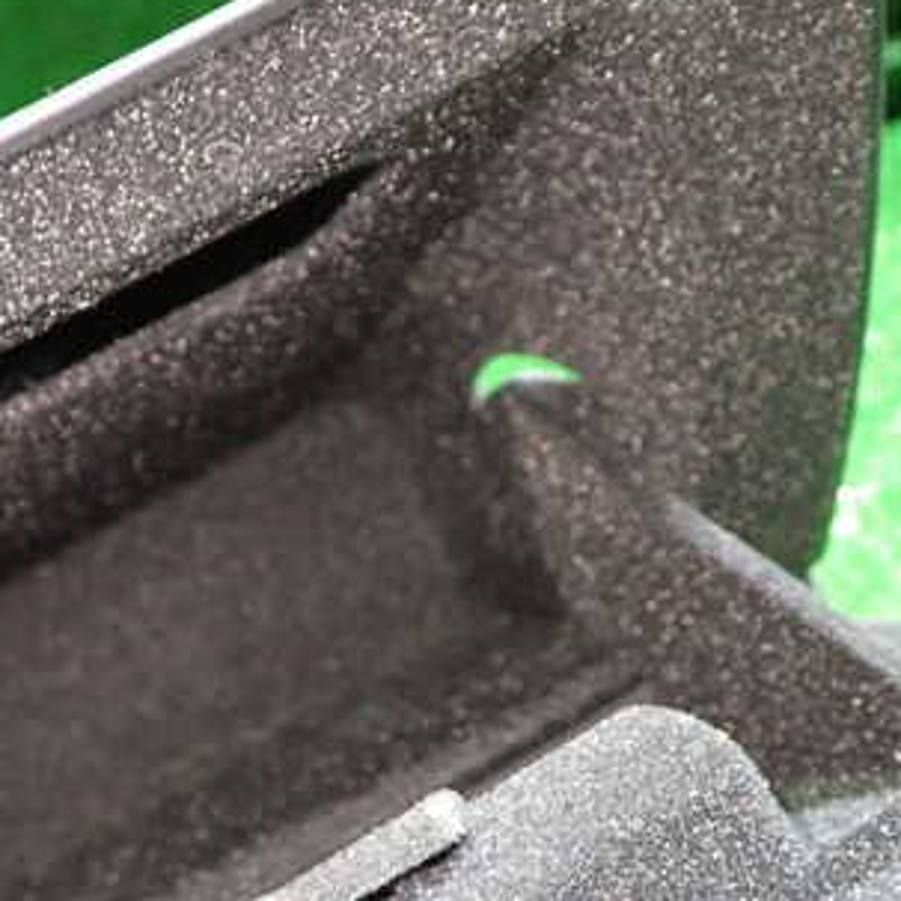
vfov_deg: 30.2
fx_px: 1649
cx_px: 250
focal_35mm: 56
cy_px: 651
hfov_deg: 30.2
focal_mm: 5.79
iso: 800
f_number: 2.4
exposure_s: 1/15
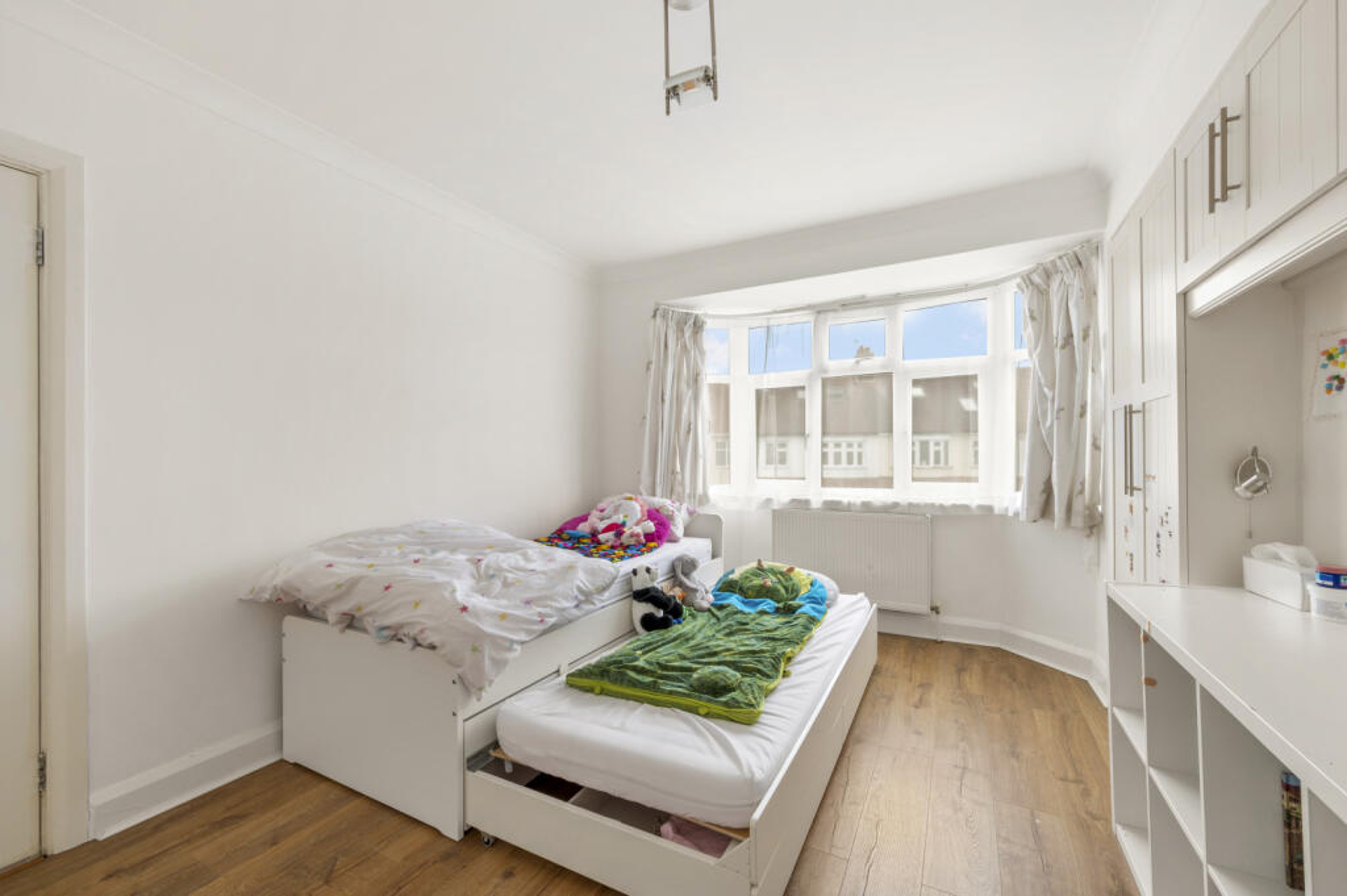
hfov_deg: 104.3
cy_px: 448
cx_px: 674
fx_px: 523
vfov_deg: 81.1
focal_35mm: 14
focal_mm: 14
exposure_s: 1/2
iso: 200
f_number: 16
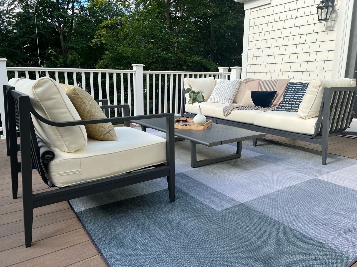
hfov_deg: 67.3
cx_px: 178
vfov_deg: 53.0
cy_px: 134
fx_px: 268
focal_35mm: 26
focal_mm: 5.7
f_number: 1.5
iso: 50
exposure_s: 1/1135
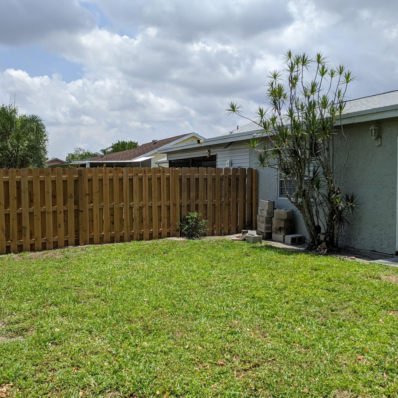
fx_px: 416
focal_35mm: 32
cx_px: 161
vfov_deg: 51.1
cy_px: 198
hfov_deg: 50.8
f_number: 1.8
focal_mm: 4.44
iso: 55
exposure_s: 1/3356
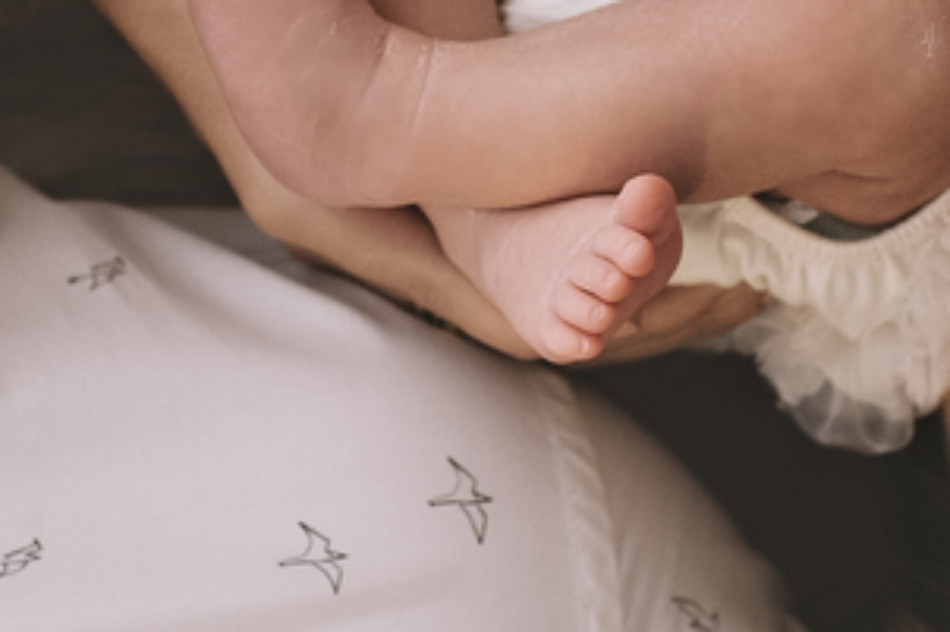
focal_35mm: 139
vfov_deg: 9.8
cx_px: 488
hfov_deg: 14.8
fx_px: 3666
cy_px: -66
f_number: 3.5
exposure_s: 1/125
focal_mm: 35
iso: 640
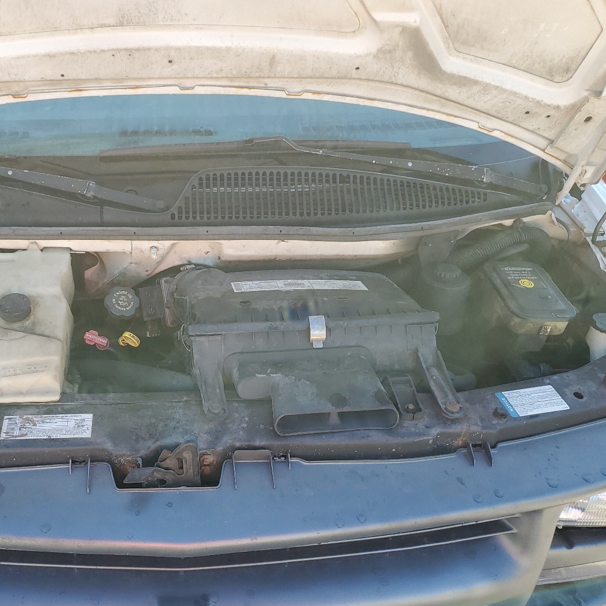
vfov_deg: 48.4
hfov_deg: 47.0
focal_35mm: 34
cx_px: 166
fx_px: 673
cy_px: 330
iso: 50
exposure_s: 1/400
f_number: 1.5
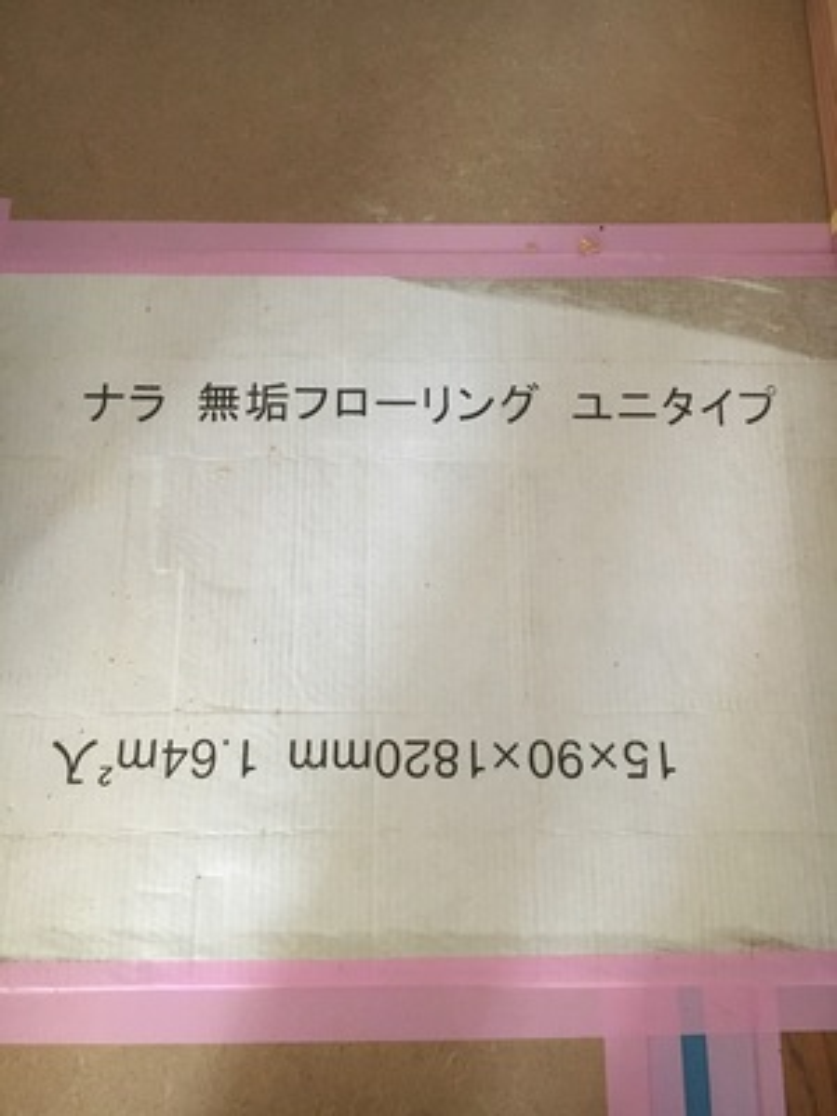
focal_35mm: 29
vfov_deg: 61.7
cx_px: 418
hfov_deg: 48.2
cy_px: 558
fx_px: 935
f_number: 2.2
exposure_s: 1/20
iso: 200
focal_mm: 4.15
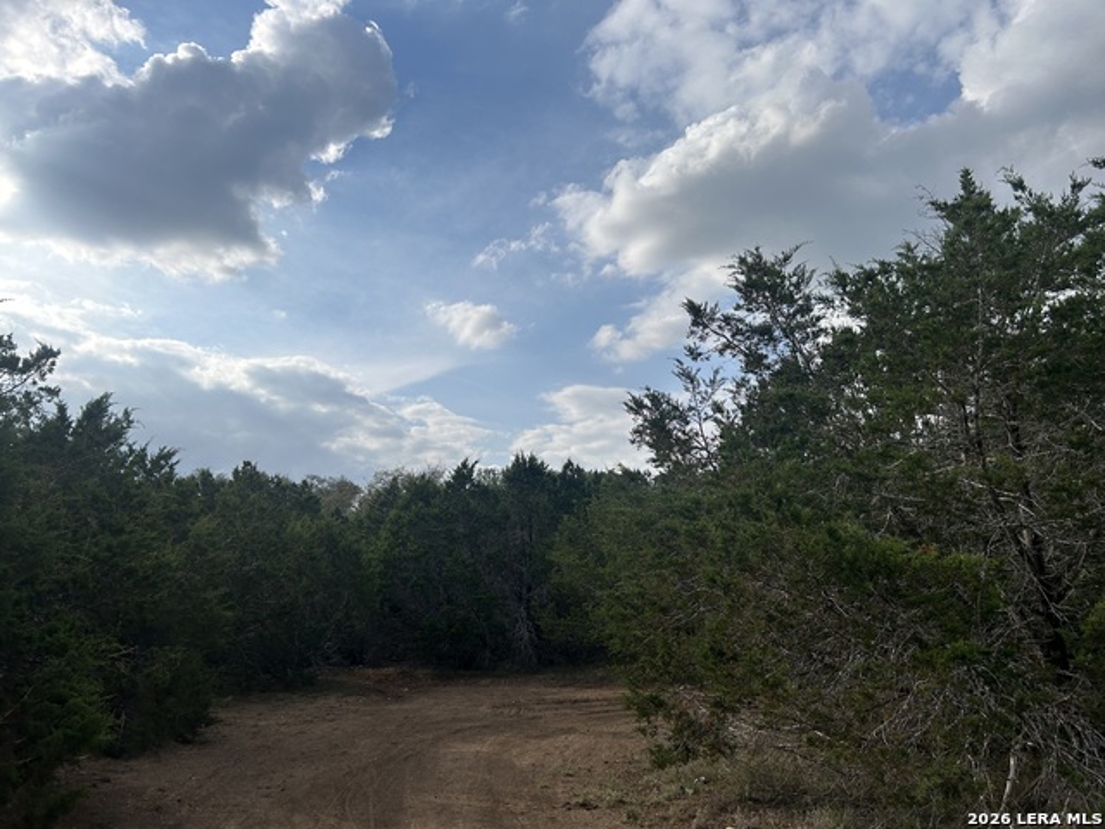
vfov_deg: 53.1
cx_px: 552
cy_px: 414
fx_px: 830
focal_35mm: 26
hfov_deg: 67.3
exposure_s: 1/7463
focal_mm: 5.7
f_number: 1.5
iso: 50
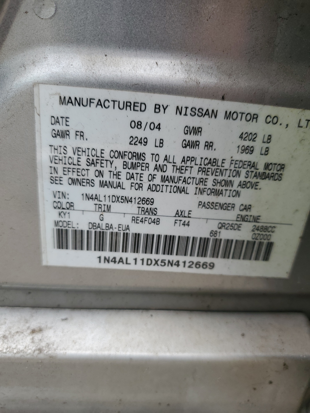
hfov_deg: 53.1
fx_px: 310
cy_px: 206
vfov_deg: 67.3
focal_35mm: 26
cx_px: 155
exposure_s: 1/714
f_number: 1.5
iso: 50
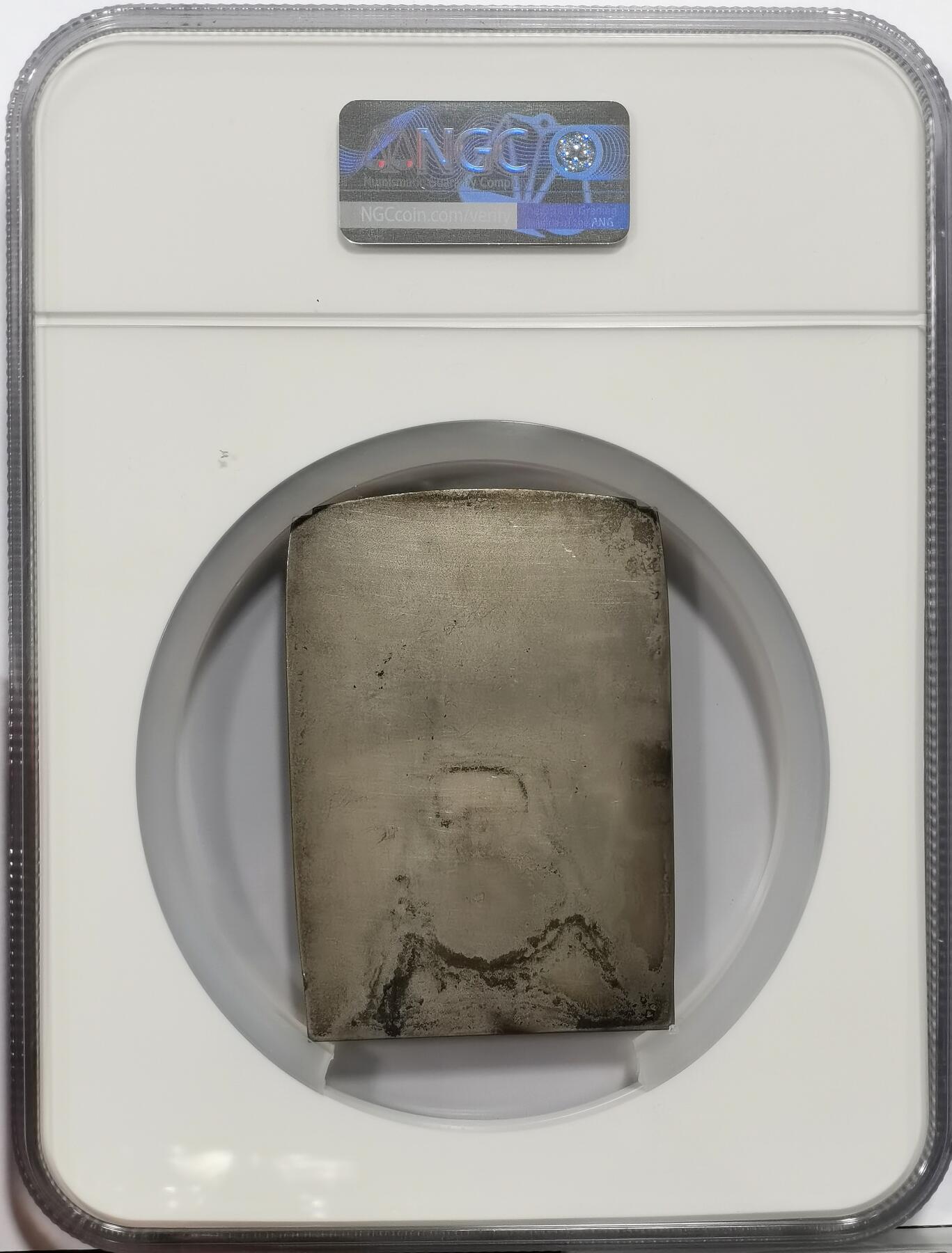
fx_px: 2947
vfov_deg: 24.0
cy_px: 626
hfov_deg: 18.4
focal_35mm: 81
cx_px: 476
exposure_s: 1/100
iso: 250
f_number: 16
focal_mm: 7.48
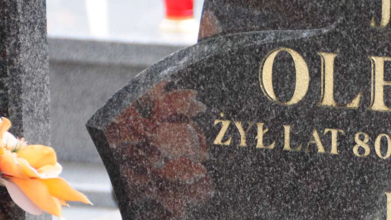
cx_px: 442
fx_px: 3507
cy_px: 236
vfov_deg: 3.6
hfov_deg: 6.4
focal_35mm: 338
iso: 500
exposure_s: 1/200
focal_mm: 95
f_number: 7.1
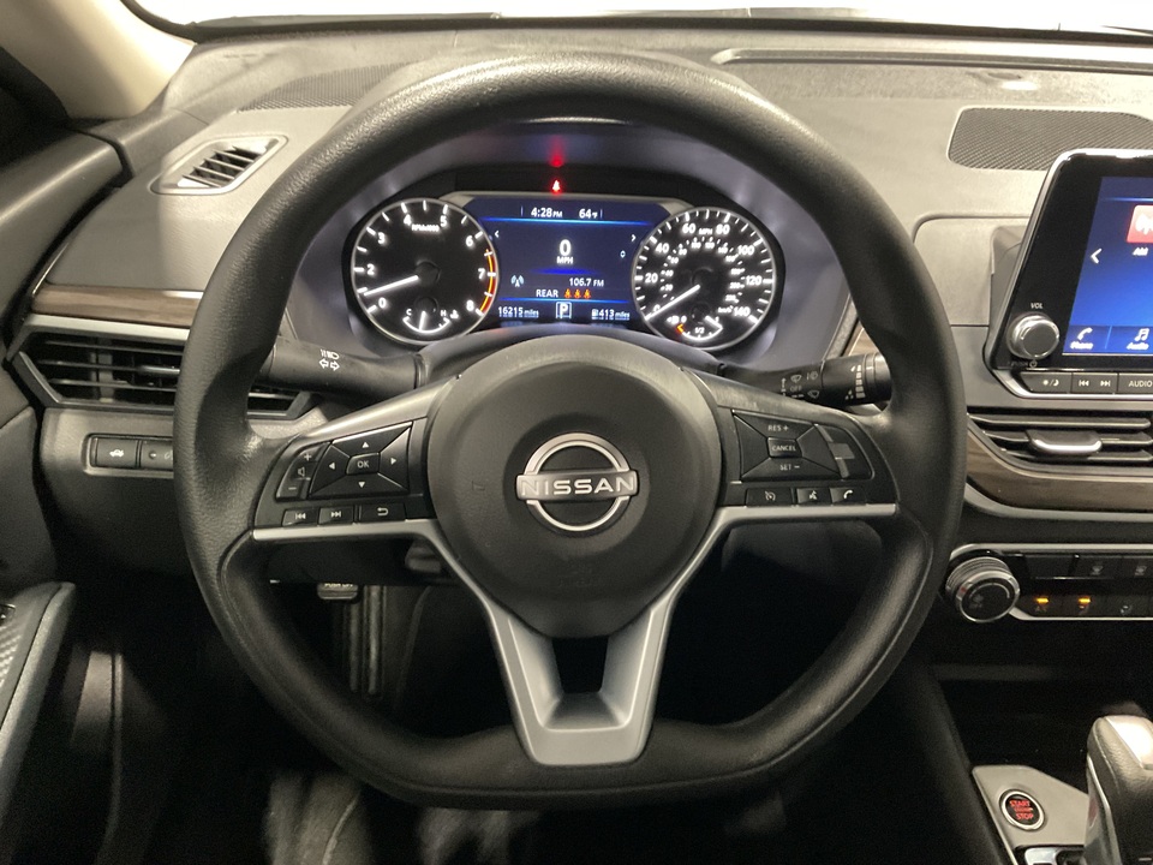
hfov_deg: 61.7
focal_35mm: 29
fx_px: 966
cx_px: 576
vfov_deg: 48.2
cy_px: 432
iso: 400
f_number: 1.8
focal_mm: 3
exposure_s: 1/25
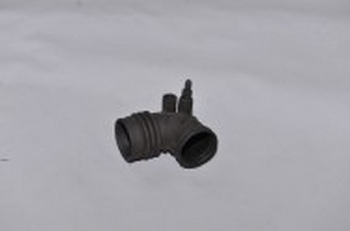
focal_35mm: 70
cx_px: 175
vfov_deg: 19.3
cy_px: 116
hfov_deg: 28.9
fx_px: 679
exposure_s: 1/160
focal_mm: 70
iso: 200
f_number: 7.1
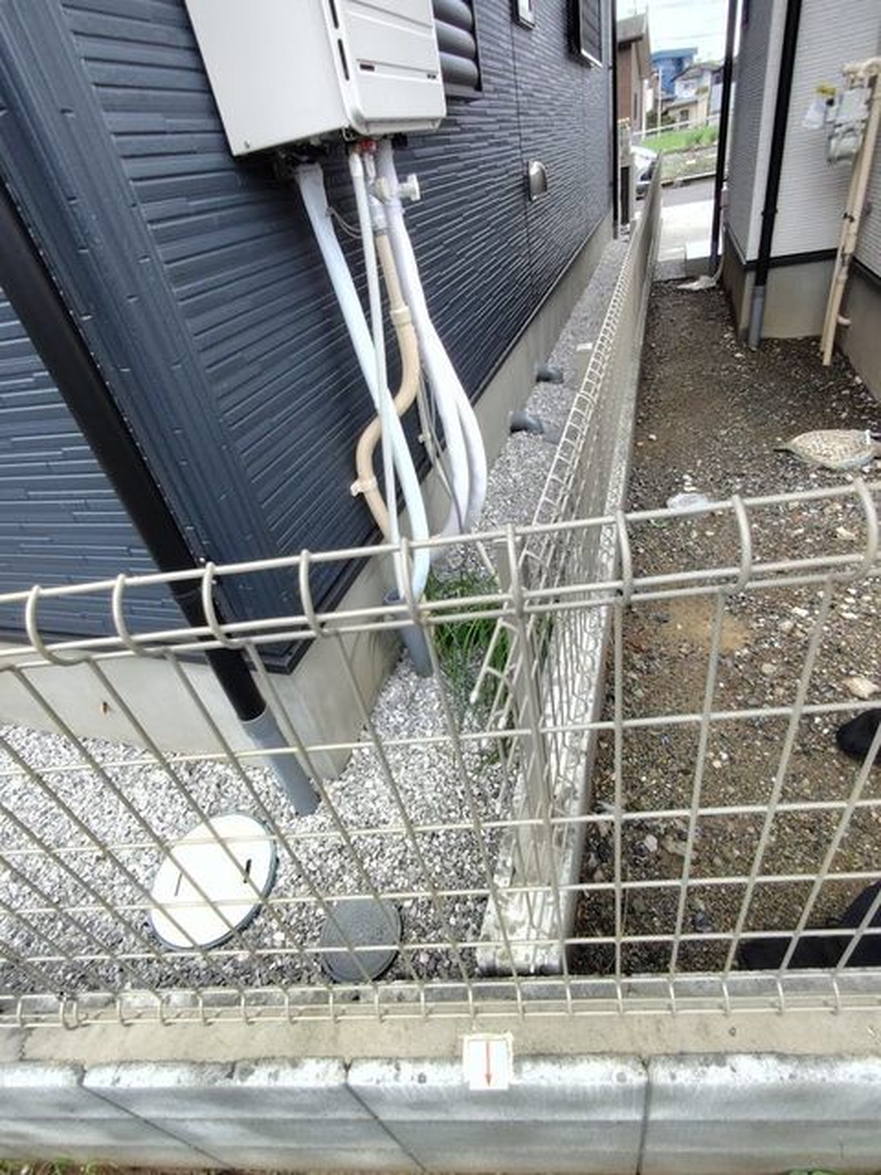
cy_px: 588
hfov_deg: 81.7
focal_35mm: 15
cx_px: 440
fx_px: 509
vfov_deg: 98.2
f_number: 2.4
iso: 80
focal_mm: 1.6
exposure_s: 1/120
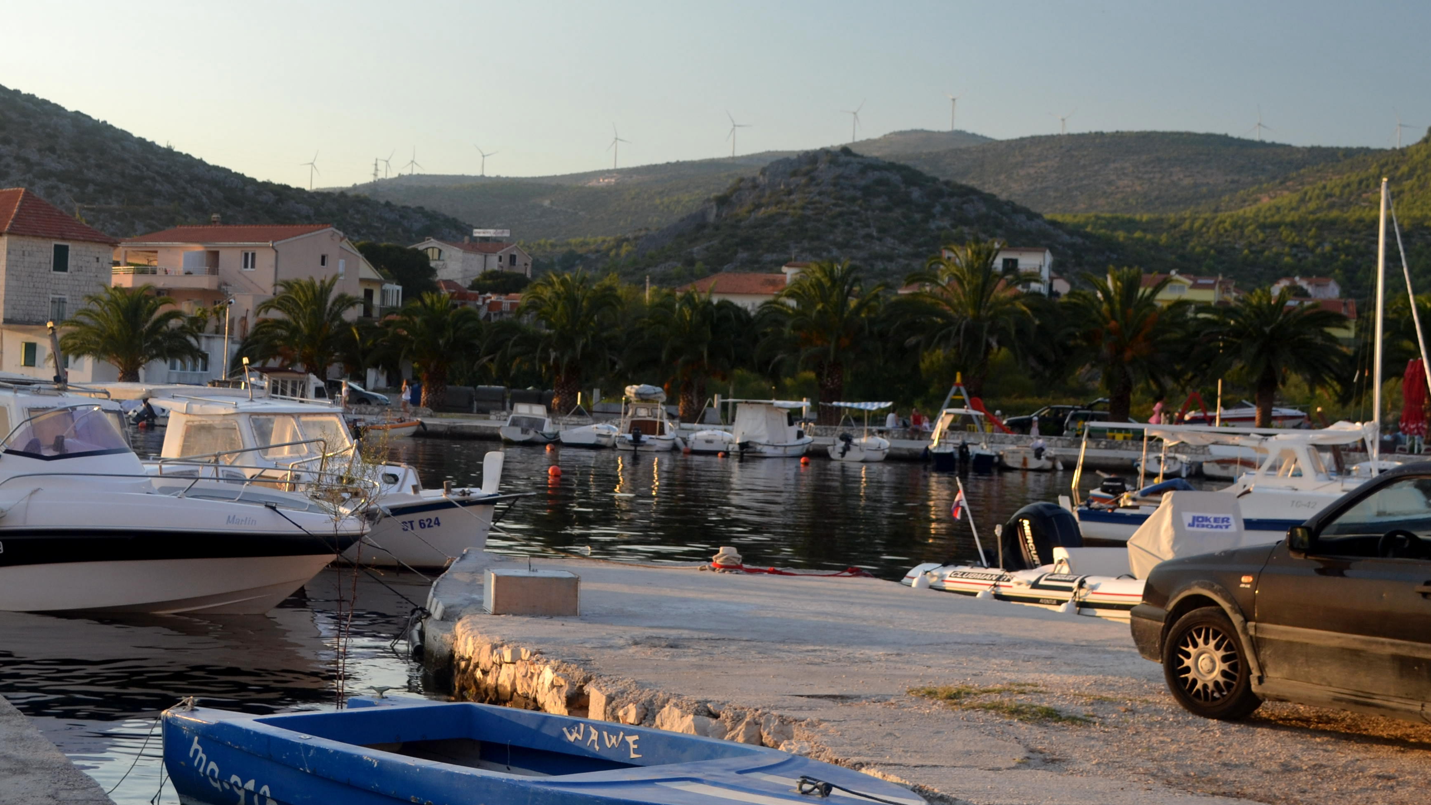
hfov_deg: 34.4
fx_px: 2303
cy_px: 324
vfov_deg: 19.8
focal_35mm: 61
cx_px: 568
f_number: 5.6
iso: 200
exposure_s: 1/125
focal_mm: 29
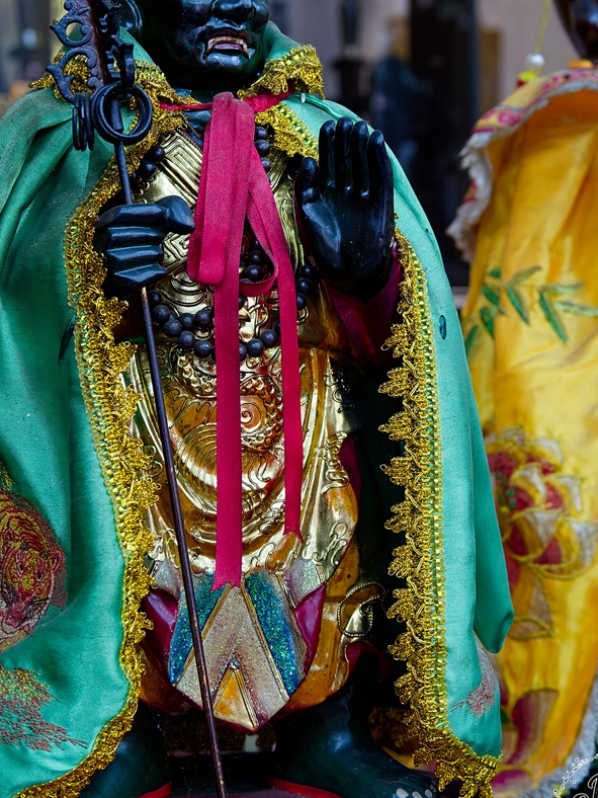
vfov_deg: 20.4
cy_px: 334
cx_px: 270
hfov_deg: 15.4
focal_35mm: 96
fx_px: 2211
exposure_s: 1/80
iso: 4000
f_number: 4
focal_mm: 35
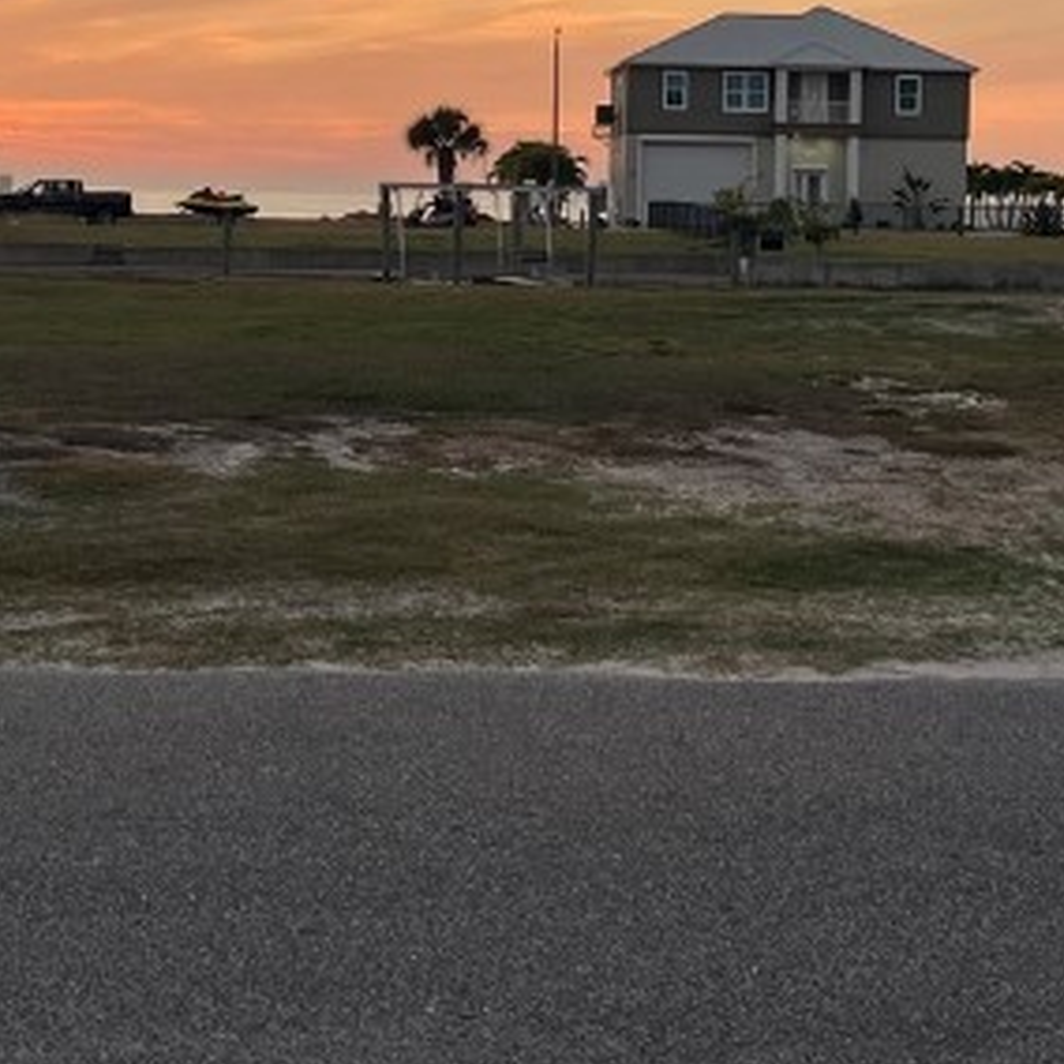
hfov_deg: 20.9
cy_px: 184
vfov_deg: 20.6
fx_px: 2886
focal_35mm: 83
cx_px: 588
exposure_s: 1/307
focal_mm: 5.1
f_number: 1.6
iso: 50
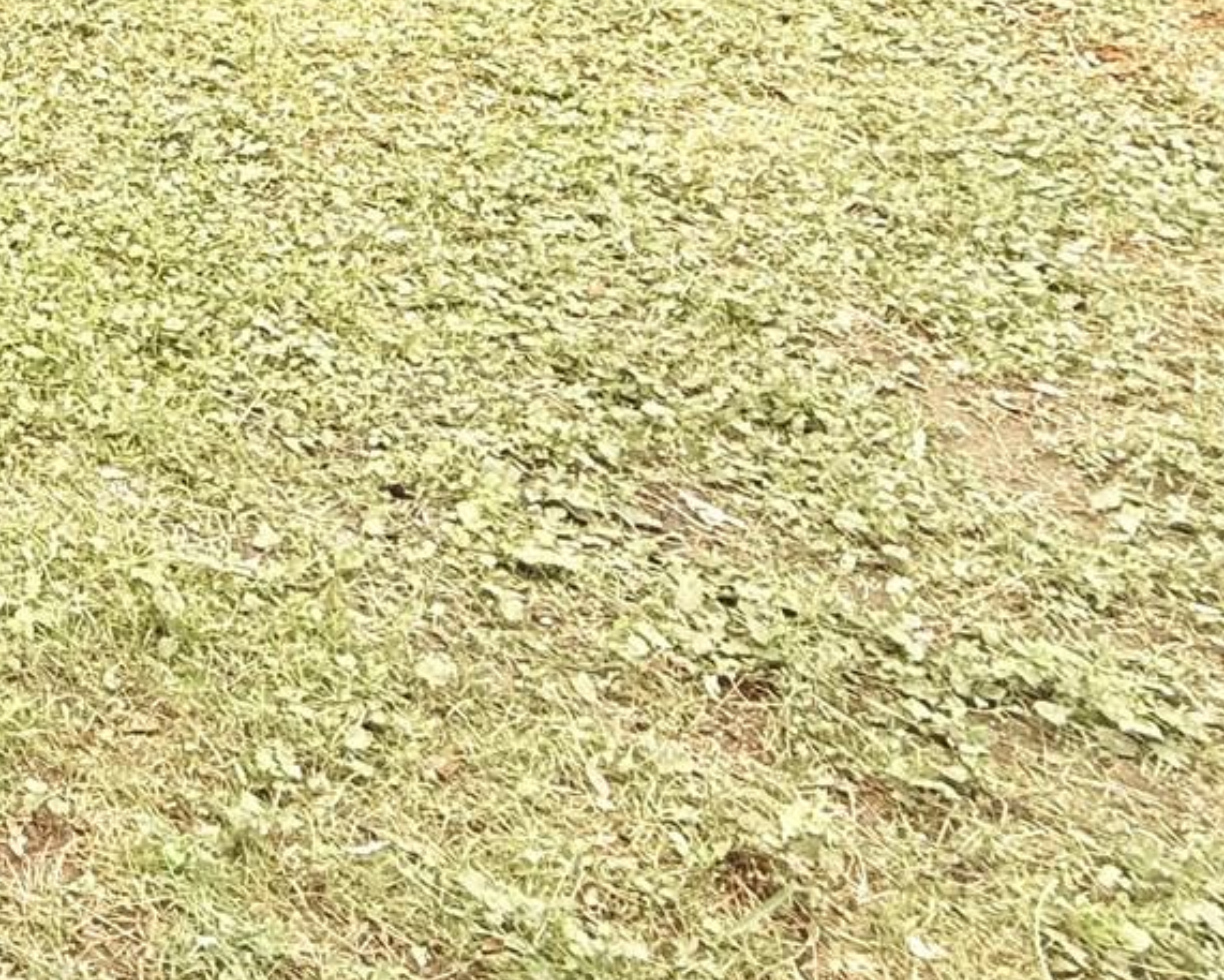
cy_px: -298
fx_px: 1775
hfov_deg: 26.8
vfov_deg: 26.2
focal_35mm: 49
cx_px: -624
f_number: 2.2
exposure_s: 1/168
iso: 50
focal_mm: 2.22
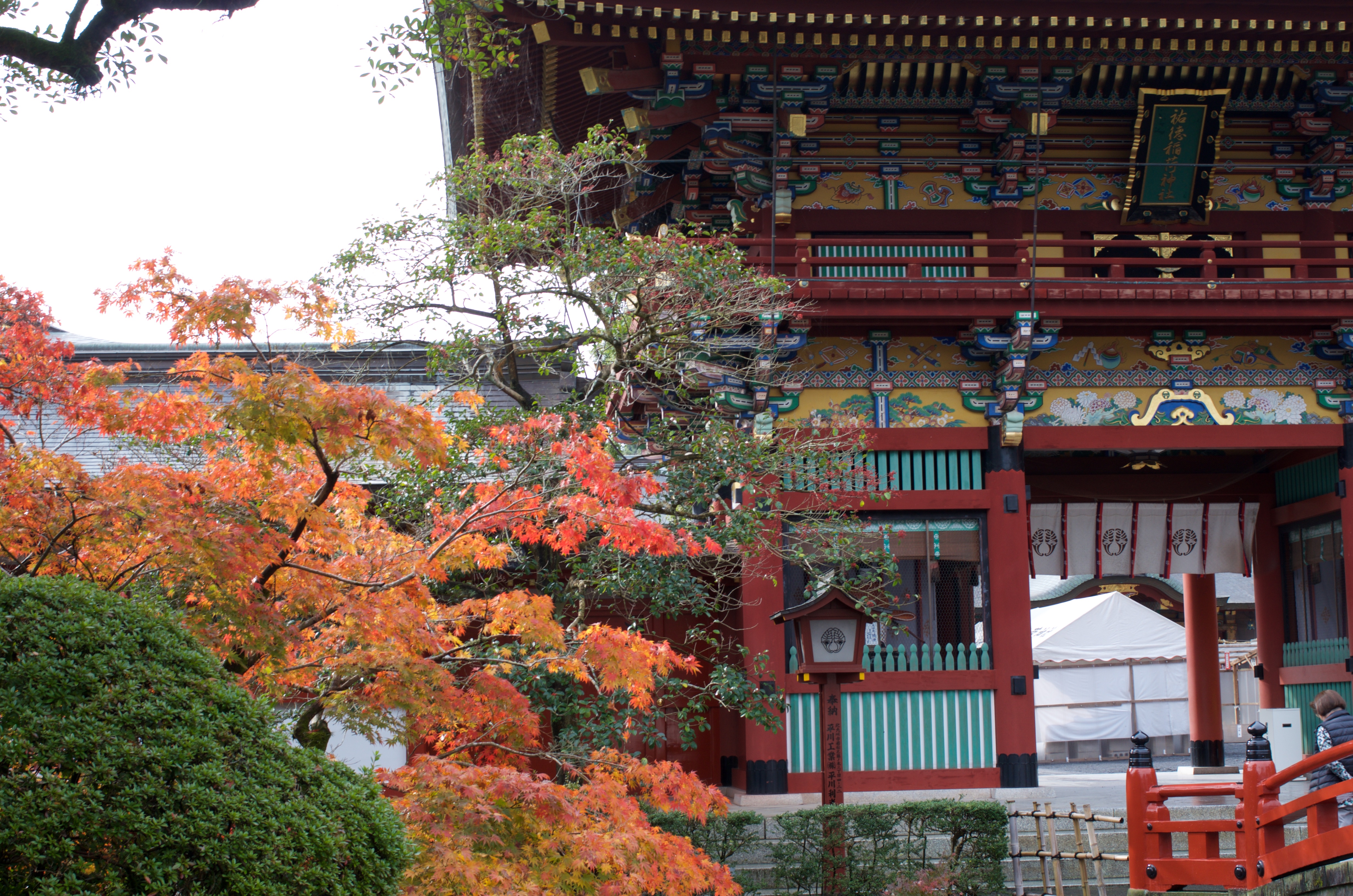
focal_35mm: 52
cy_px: 448
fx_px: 1969
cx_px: 676
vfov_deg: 25.6
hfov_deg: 37.9
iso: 200
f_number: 10
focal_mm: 35
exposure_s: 1/60
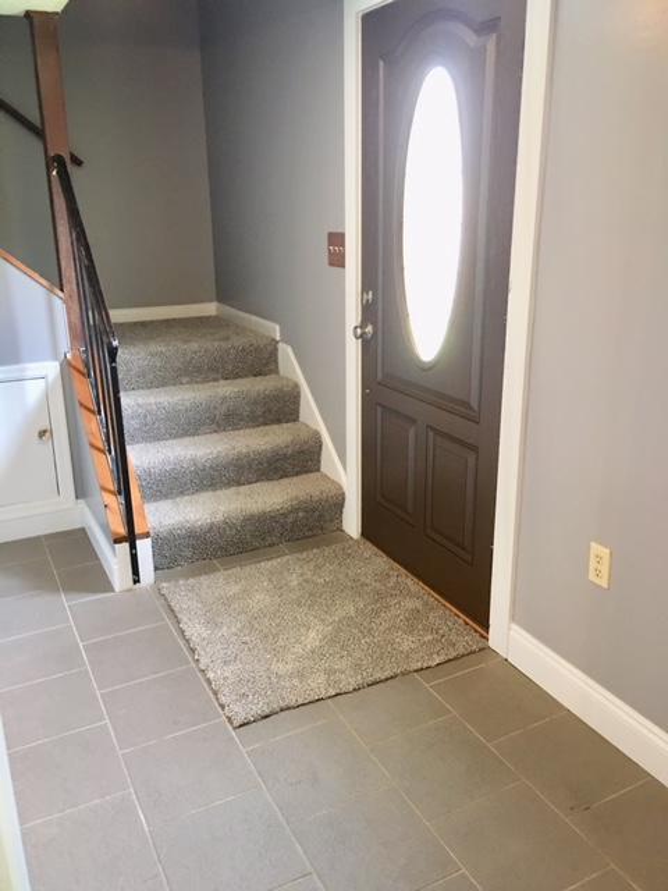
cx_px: 334
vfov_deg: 61.7
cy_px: 446
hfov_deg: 48.2
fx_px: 746
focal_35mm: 29
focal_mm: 4.15
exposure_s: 1/15
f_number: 2.2
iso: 100
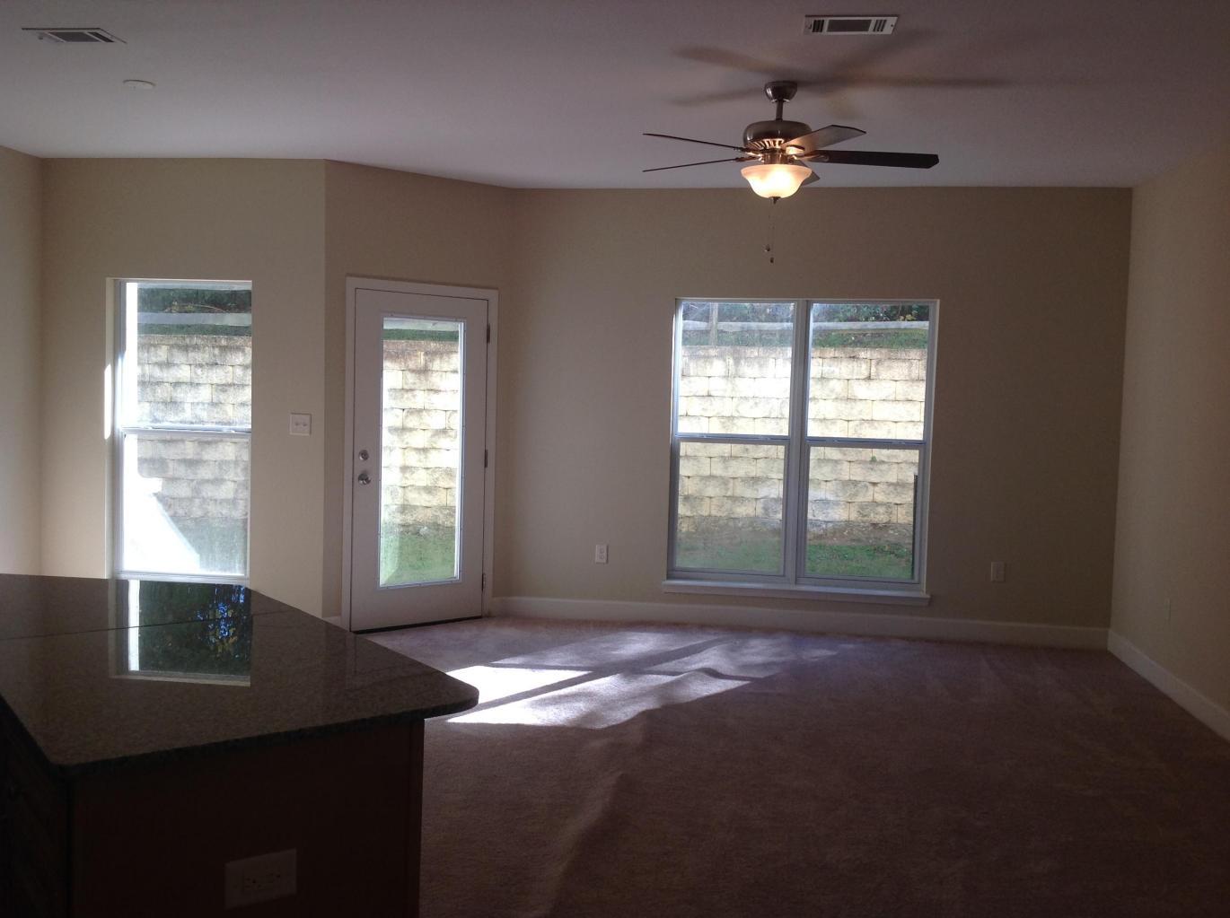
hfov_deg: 52.7
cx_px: 615
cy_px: 459
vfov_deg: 40.6
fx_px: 1242
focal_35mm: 35
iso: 50
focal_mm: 4.28
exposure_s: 1/149
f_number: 2.4
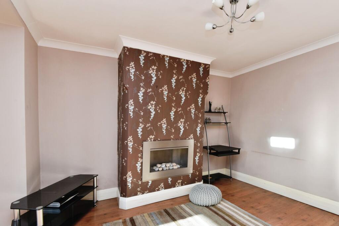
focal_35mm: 16
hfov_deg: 96.7
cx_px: 170
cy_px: 113
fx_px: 151
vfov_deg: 73.8
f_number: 7.1
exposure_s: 1/60
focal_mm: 16
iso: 400
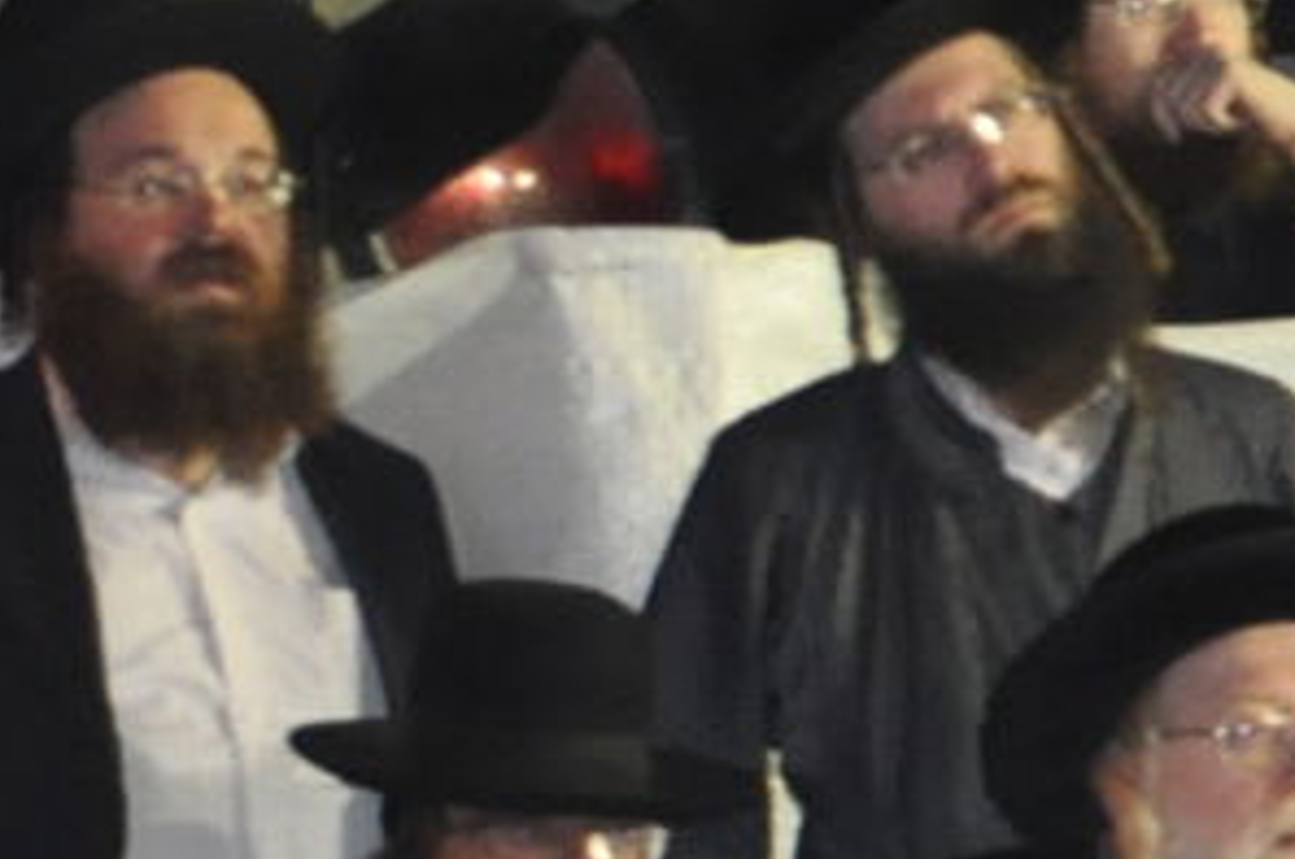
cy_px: 273
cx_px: 2738
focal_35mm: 920
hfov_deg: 2.2
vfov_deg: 1.5
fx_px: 33041
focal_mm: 130
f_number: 5.6
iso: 2000
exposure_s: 1/80
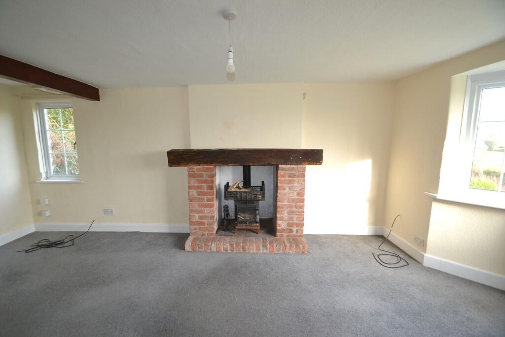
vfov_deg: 77.3
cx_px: 252
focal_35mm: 15
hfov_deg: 100.4
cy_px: 168
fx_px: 210
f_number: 3.5
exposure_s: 1/60
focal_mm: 10
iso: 400
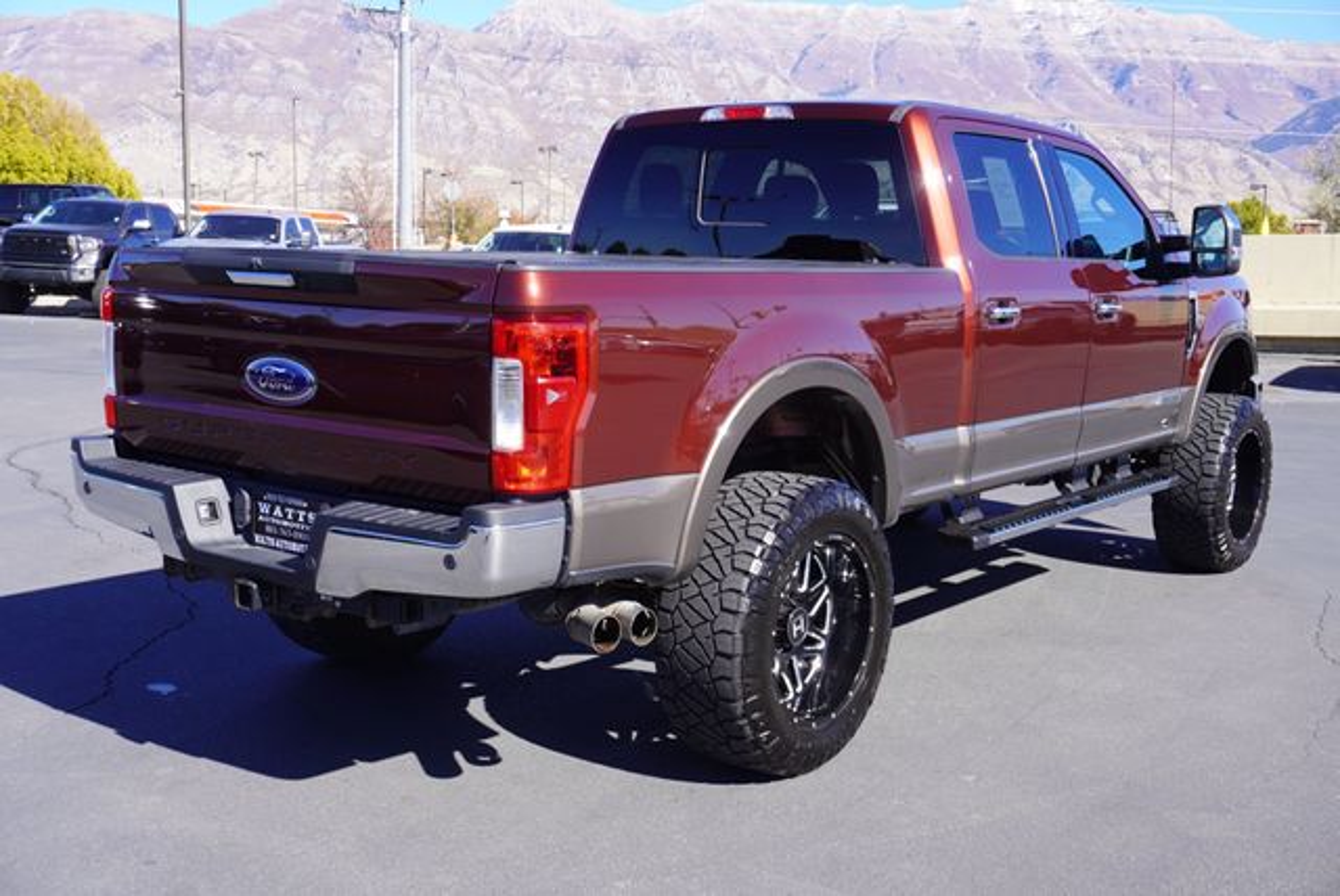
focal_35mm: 40
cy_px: 448
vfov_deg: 33.1
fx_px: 1509
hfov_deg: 47.9
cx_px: 670
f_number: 8
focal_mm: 27
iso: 100
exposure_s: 1/100
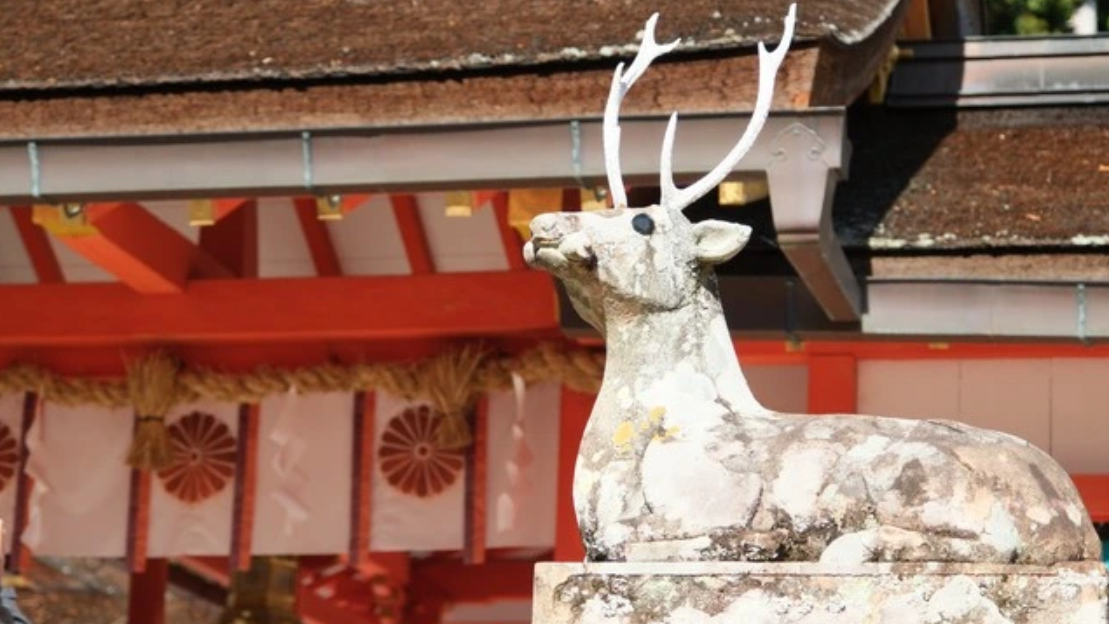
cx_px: 596
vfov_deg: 11.2
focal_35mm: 108
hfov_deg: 19.8
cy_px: 329
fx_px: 3175
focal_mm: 60.8
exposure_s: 1/2000
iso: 1600
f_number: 4
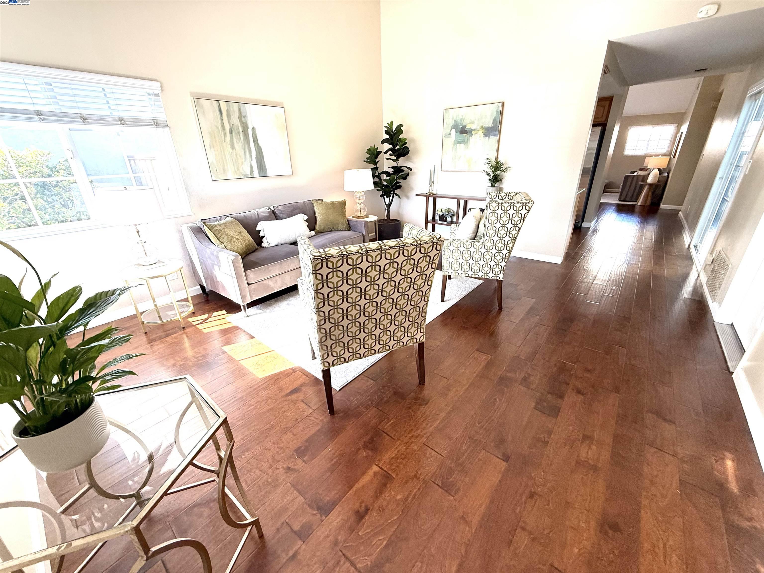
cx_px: 382
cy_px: 286
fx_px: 309
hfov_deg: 102.1
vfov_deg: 85.7
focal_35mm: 14
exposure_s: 1/120
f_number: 2.2
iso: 125
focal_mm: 2.22
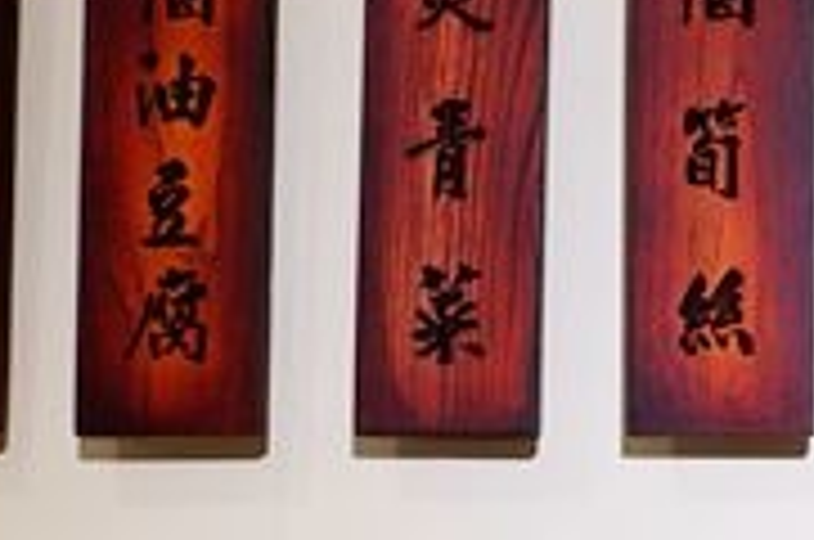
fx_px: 2596
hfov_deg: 16.9
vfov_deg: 11.8
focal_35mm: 115
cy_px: 511
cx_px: 1034
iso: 200
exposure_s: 1/40
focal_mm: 11.69
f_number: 2.8
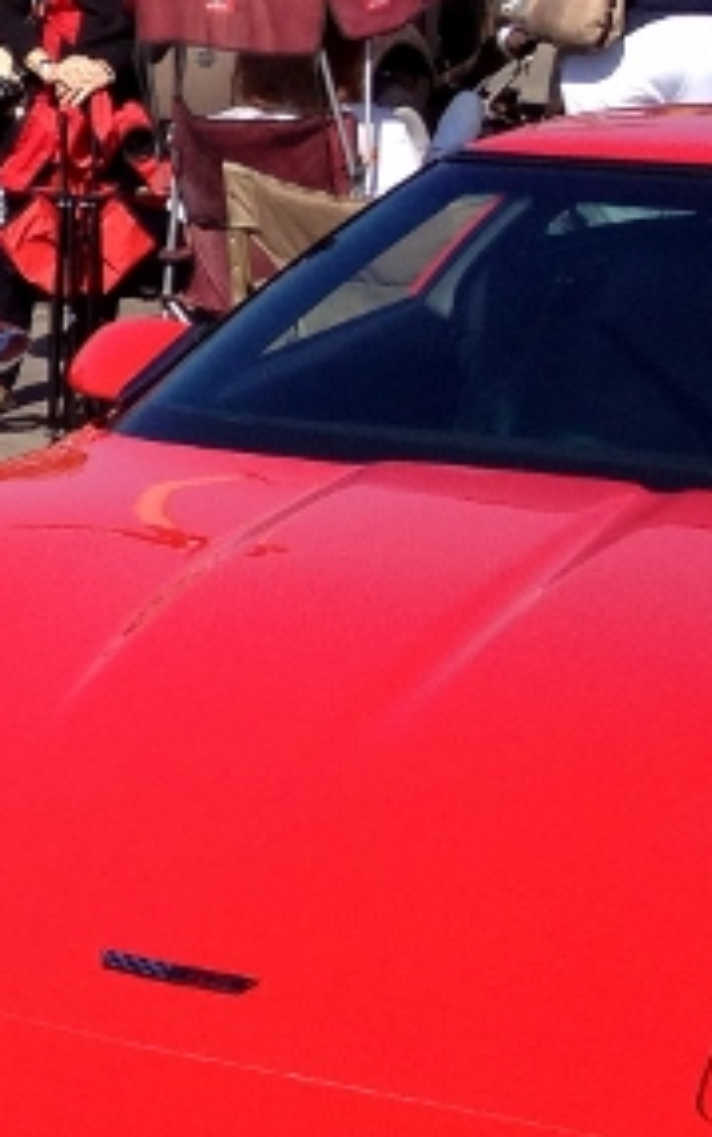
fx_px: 4125
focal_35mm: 133
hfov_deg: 8.6
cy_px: 394
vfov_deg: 15.7
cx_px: -1205
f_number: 2.4
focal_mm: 4.28
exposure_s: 1/1453
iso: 50
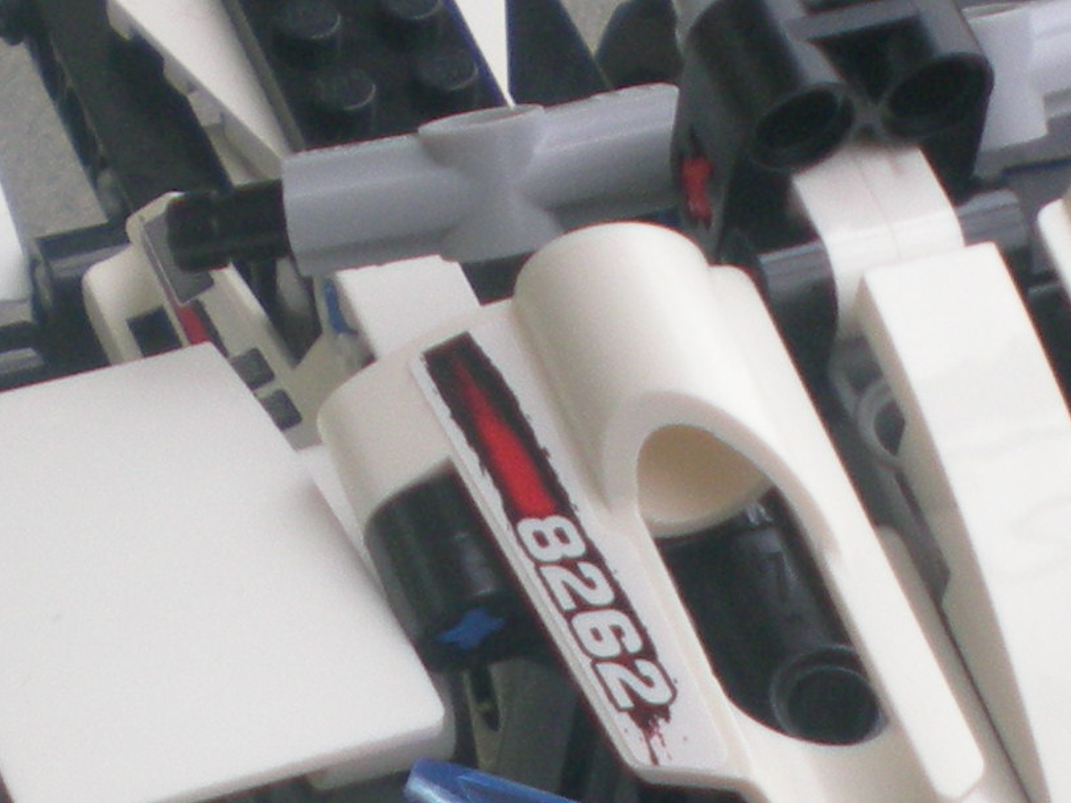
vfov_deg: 10.2
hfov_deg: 13.7
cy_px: 897
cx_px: 631
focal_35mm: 144
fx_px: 4455
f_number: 3.1
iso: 119
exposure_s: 1/61.6
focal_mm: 6.3
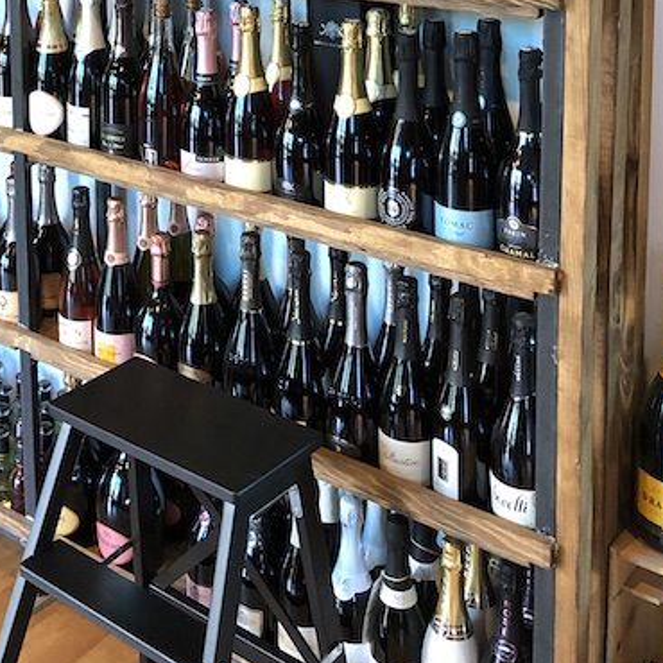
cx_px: 125
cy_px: -87
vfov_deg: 26.9
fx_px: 1257
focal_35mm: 58
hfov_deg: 28.9
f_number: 1.8
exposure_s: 1/11
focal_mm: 3.99
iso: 100
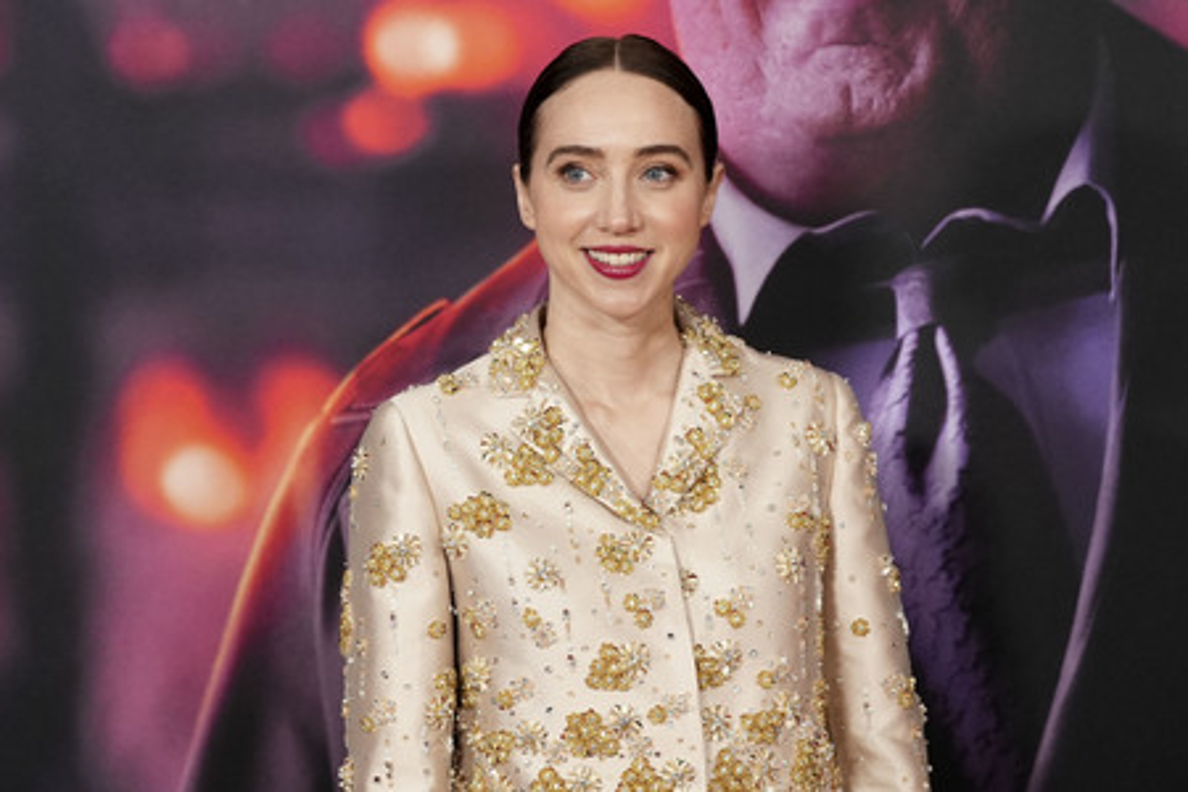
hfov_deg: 17.2
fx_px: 3927
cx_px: 594
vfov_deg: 11.5
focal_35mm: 119
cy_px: 396
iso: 5000
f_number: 5.6
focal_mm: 119
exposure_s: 1/500
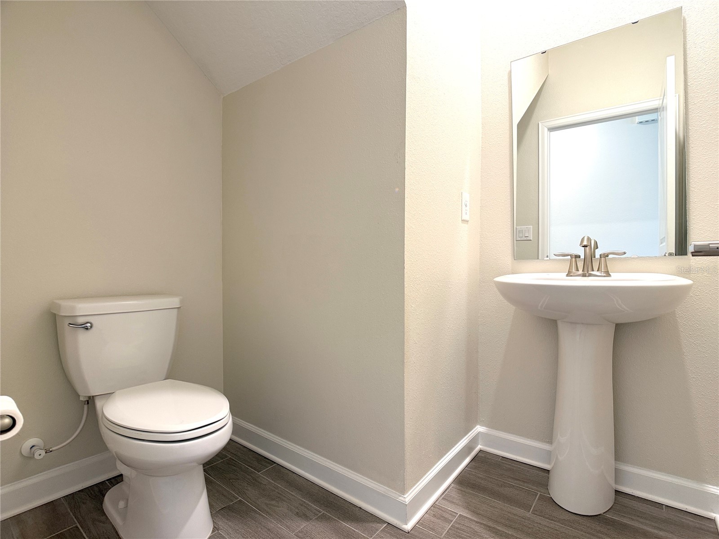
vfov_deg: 56.8
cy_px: 270
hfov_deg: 71.6
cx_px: 360
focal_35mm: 24
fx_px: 498
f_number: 1.78
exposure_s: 1/60
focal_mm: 6.76
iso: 160
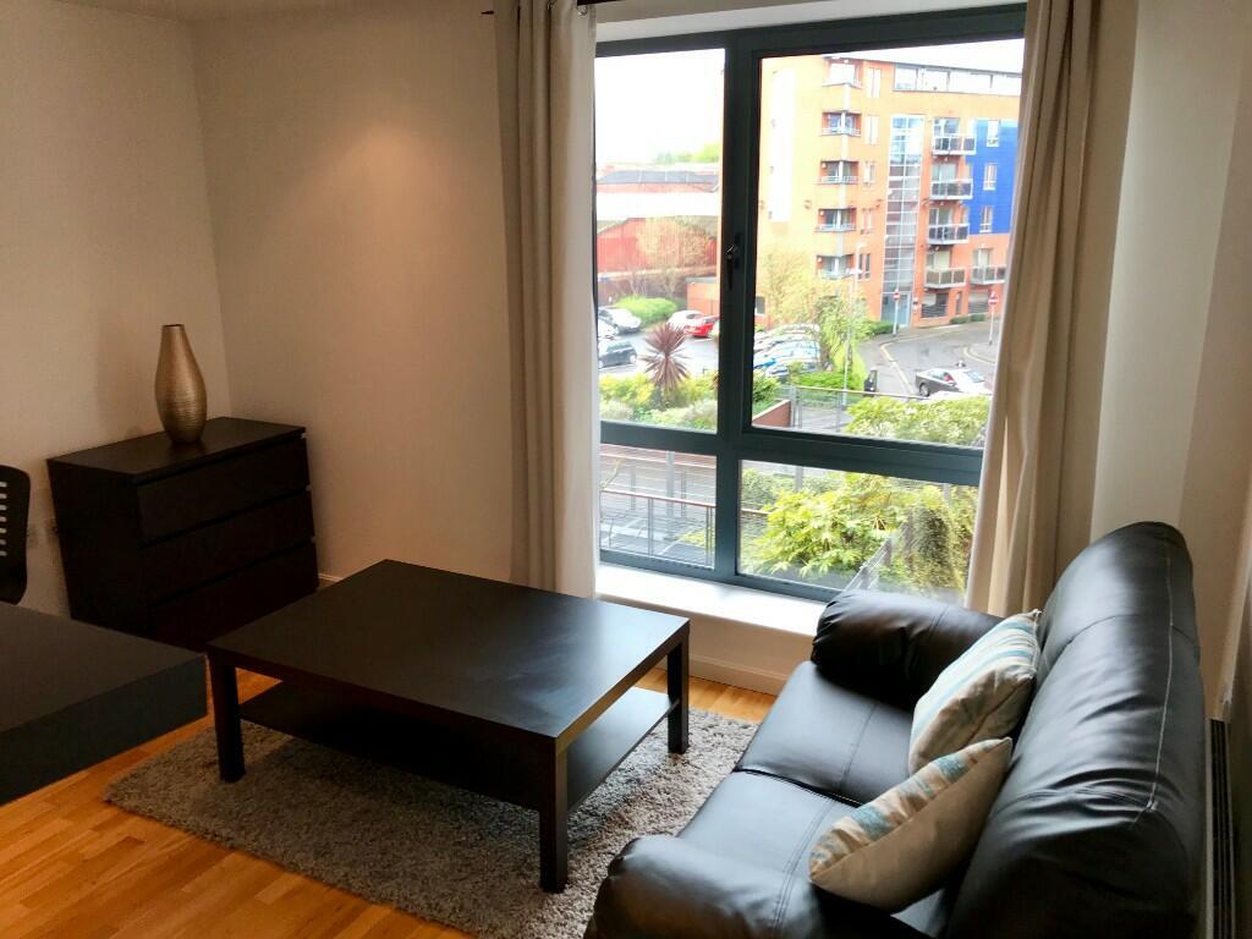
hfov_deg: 63.4
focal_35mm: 28
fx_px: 1013
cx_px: 626
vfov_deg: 49.7
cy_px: 470
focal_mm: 3.99
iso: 32
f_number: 1.8
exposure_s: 1/100
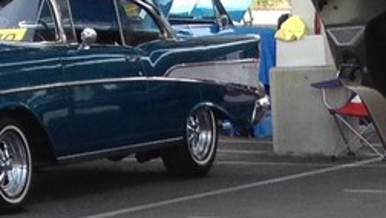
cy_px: 837
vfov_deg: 4.6
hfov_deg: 8.8
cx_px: 411
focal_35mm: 242
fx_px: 2478
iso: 50
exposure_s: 1/269
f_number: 2.4
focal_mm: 4.28
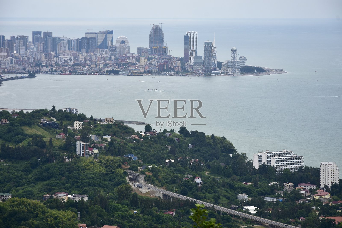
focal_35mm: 158
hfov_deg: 13.0
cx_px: 171
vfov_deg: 8.7
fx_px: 1496
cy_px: 114
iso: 100
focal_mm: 105
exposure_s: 1/80
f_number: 8
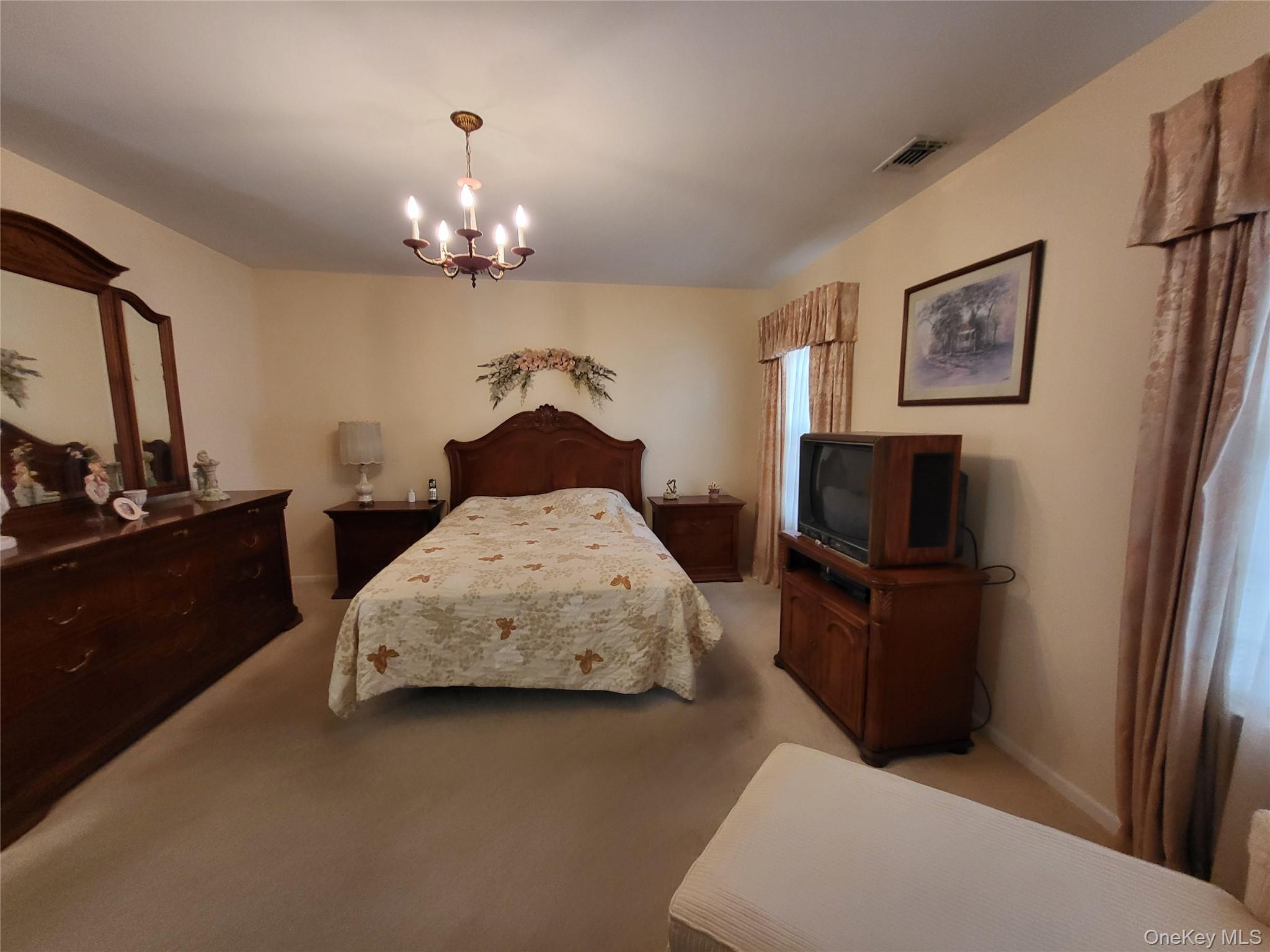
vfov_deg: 89.9
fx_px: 477
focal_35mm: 13
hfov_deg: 106.2
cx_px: 635
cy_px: 476
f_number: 2.2
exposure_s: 1/60
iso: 200
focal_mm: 1.74
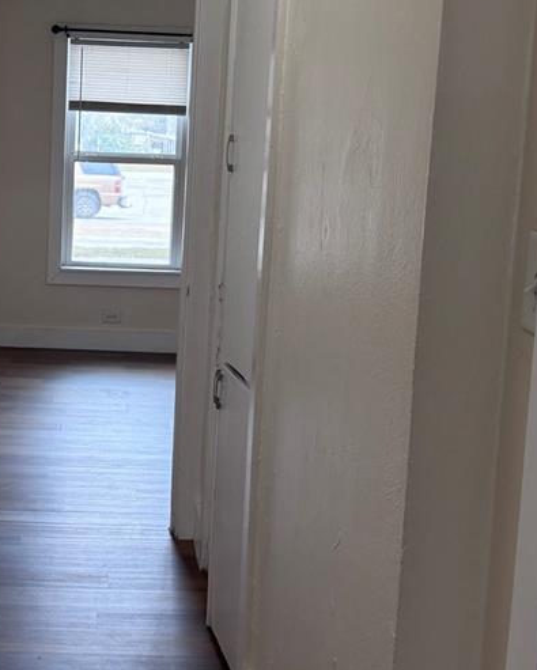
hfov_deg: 26.2
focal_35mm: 57
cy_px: 294
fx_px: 1131
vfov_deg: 33.0
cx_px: 113
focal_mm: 6.76
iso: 125
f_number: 1.78
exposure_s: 1/60
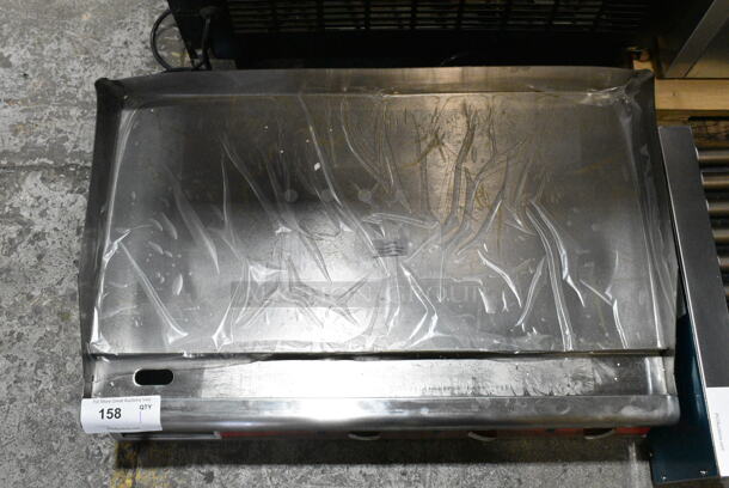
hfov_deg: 55.1
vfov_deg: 38.4
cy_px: 244
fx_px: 699
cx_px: 364
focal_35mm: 34
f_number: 10
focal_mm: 23
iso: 6400
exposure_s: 1/400
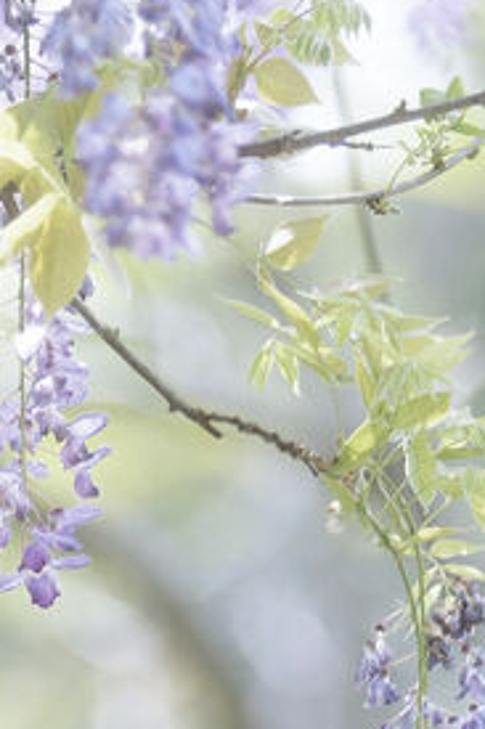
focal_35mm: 929
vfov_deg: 2.2
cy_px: 1667
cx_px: -827
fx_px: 18796
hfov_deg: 1.5
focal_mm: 142
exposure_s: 1/400
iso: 100
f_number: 2.8
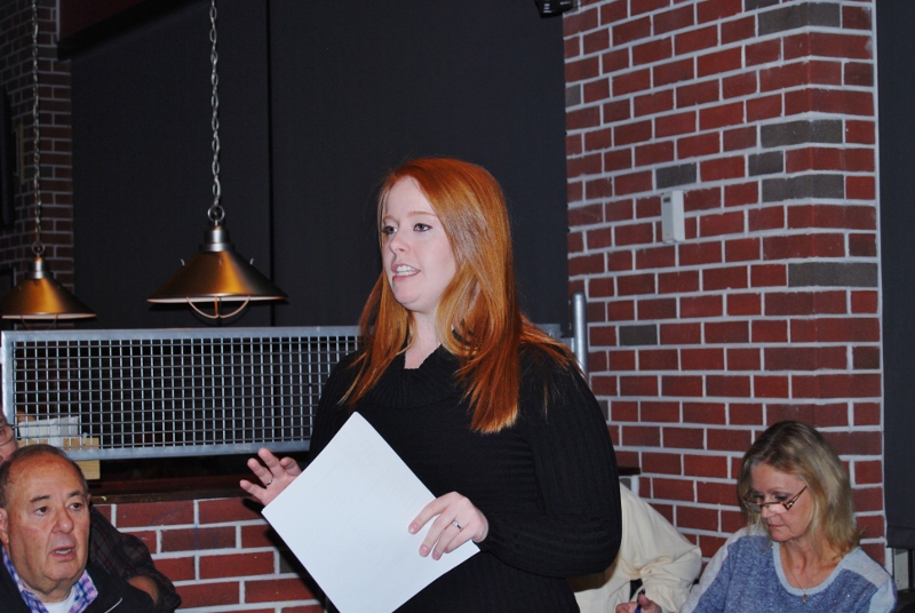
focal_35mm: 82
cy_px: 306
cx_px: 458
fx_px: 2100
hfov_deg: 24.6
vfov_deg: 16.6
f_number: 5.6
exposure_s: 1/60
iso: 200
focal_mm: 55
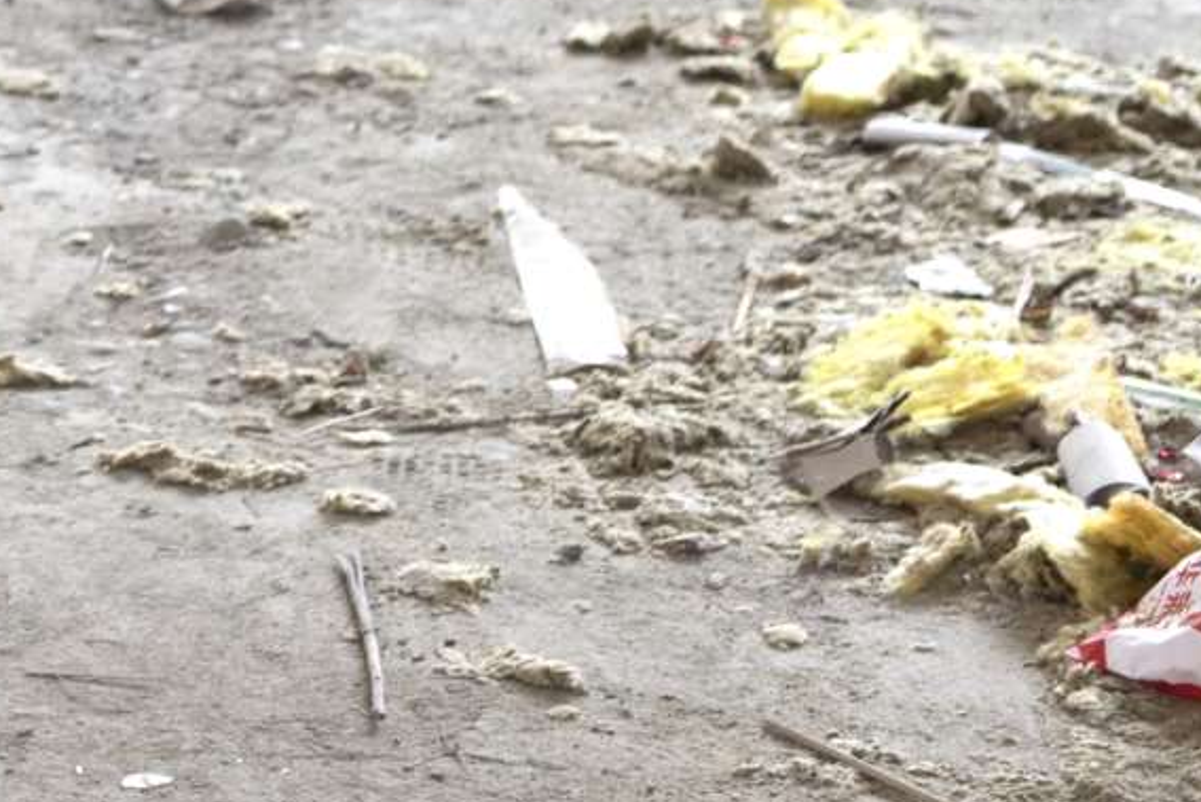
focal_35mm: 233
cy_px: -1039
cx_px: -1163
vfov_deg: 5.7
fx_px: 7775
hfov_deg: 8.4
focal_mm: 50
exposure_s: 1/400
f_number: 3.2
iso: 400
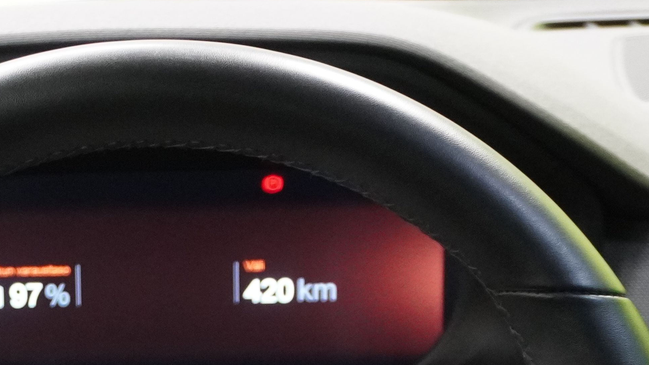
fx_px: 1921
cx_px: 133
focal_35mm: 112
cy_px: 578
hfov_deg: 19.0
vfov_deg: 10.4
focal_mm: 23
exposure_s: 1/40
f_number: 4
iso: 3200
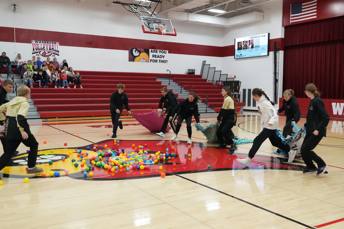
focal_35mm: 38
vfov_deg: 35.5
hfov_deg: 51.3
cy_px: 114
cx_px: 172
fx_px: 358
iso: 8000
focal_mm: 25
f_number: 5.6
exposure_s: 1/400
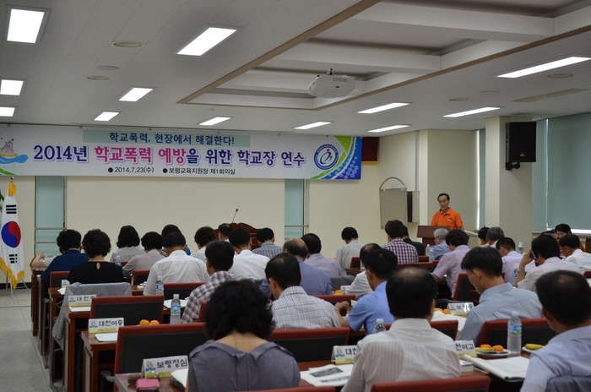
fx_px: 836
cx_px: 296
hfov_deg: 38.9
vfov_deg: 26.4
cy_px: 196
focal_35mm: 51
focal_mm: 34
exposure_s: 1/125
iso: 400
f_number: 5.6
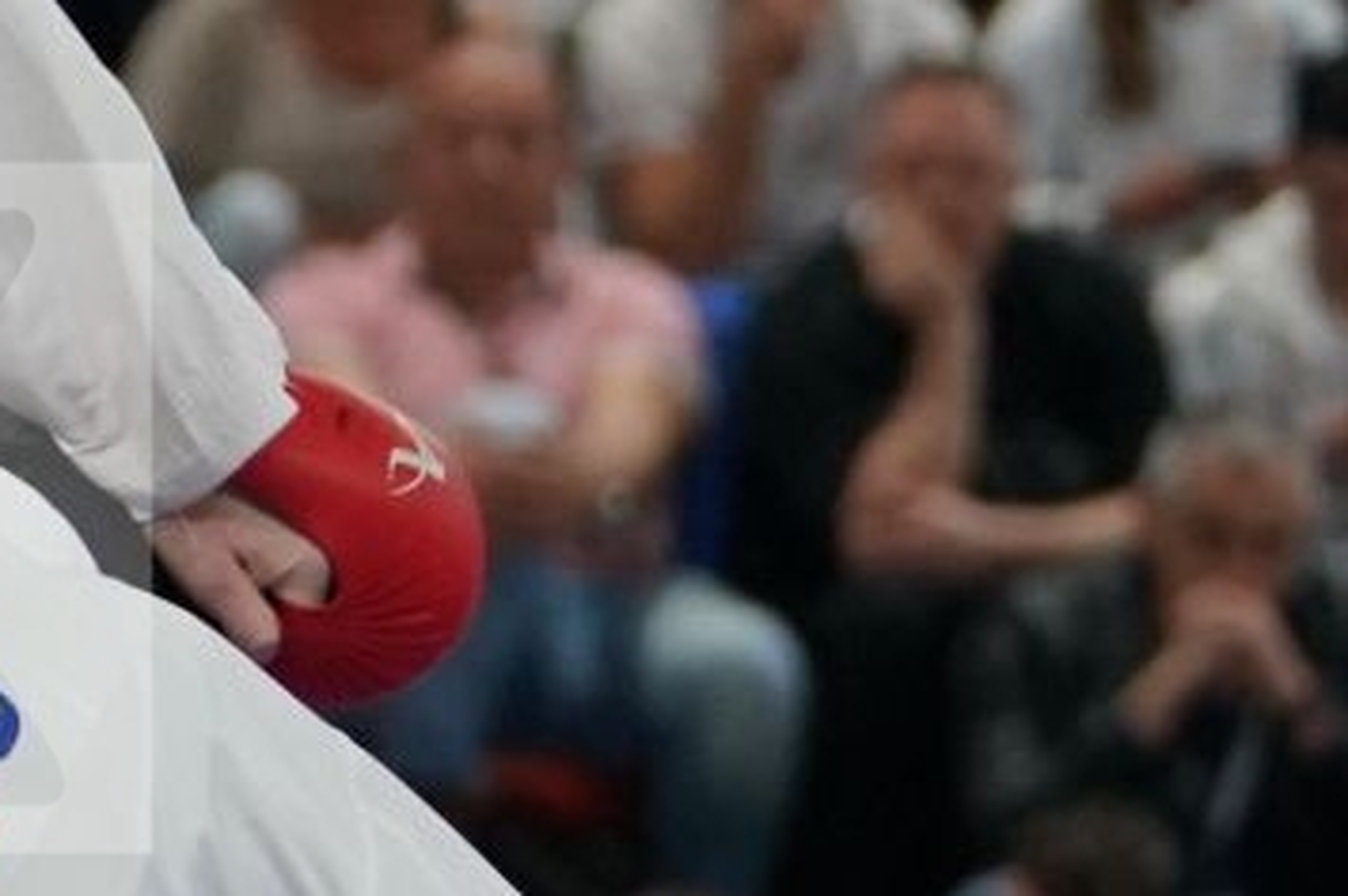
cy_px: 509
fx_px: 27533
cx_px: -1488
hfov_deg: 2.8
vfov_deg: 1.9
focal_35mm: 736
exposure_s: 1/1000
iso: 1600
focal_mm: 97
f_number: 2.8
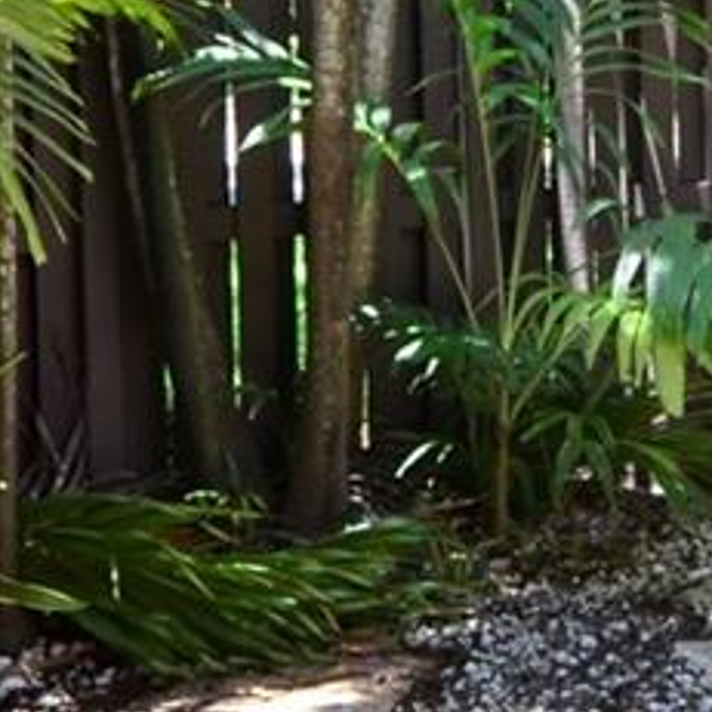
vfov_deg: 17.8
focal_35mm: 97
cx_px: 687
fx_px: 2256
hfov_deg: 17.6
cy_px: 128
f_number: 7.1
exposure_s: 1/50
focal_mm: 11
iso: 200
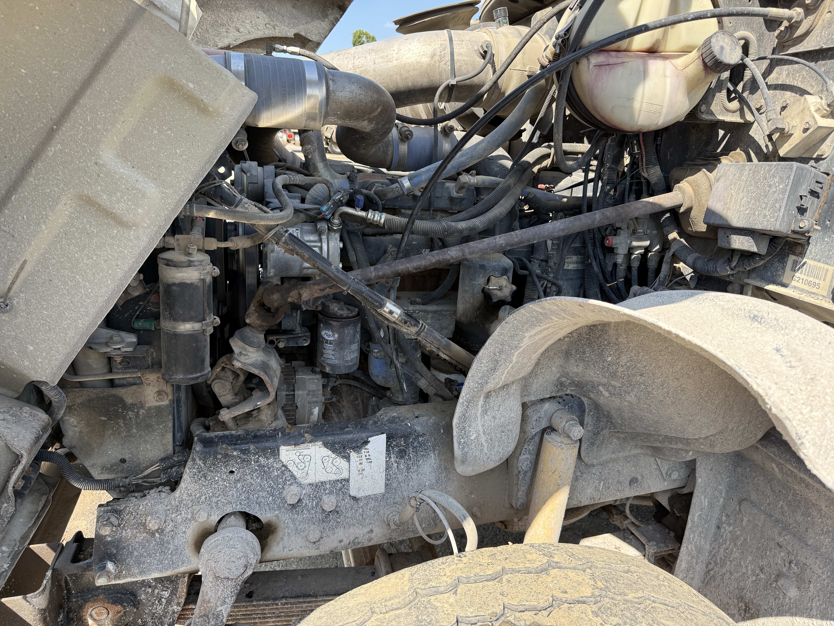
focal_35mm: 24
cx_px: 417
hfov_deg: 71.6
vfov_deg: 56.8
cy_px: 313
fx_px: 578
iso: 100
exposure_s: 1/979
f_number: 1.78
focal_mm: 6.76
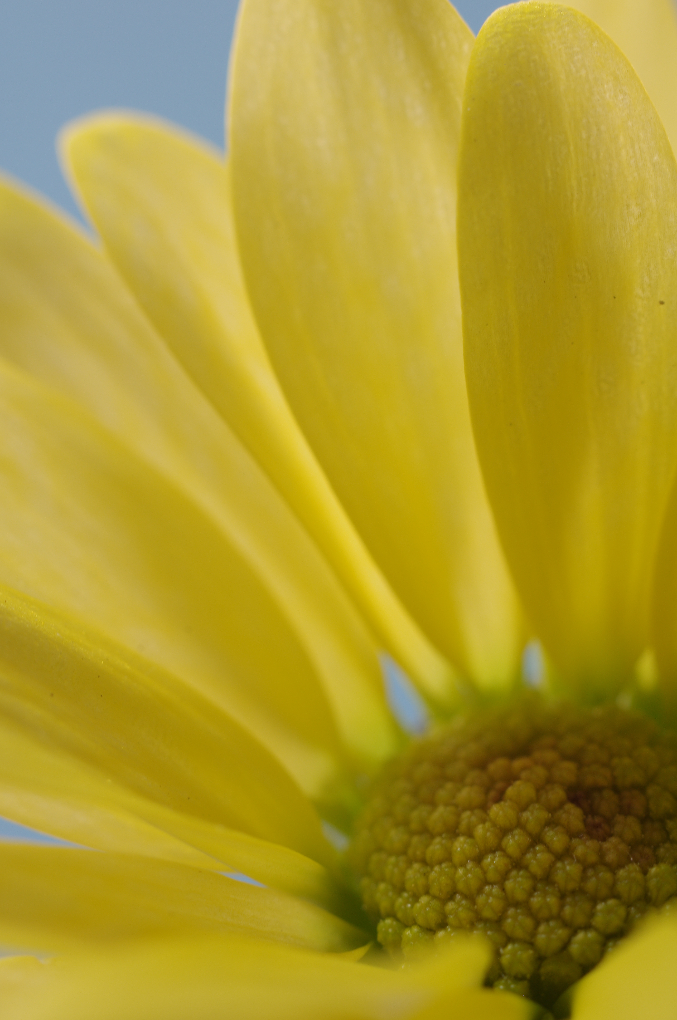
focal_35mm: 52
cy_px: 510
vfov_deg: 38.2
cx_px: 338
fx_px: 1471
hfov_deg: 25.9
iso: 200
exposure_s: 1/1.67
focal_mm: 35
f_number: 8
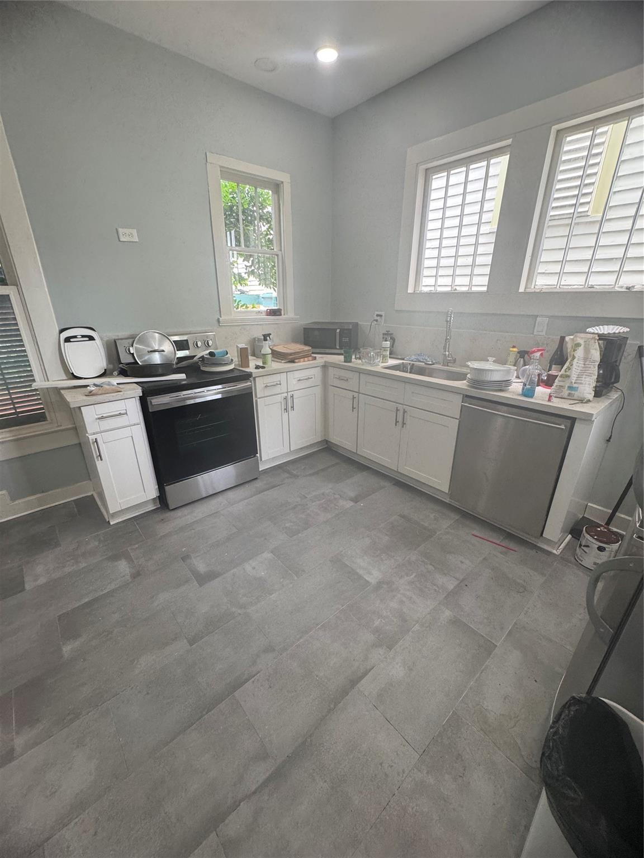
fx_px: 347
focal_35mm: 14
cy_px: 429
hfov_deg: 85.7
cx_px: 322
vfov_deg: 102.1
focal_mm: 2.22
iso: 250
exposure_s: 1/120
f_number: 2.2
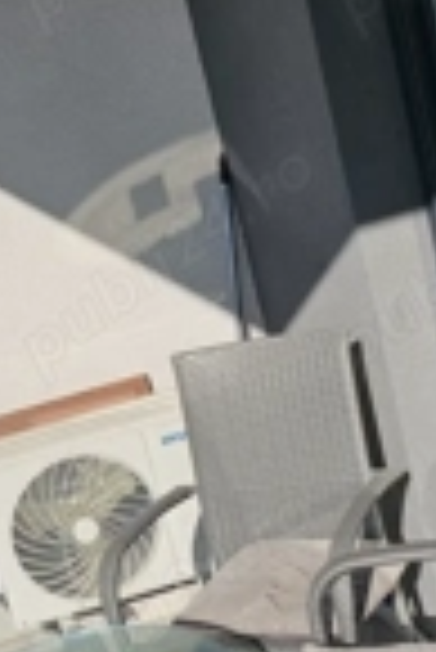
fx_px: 1196
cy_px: 333
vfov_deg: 30.5
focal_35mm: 66
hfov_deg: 20.1
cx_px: 9
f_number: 1.7
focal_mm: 6.3
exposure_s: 1/1361
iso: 10
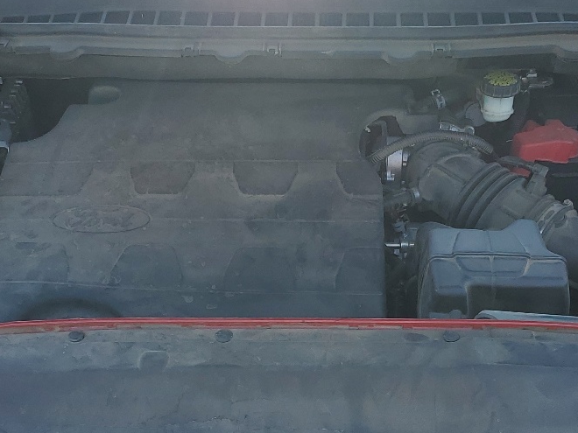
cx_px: 307
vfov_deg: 23.2
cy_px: 297
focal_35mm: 63
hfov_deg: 30.7
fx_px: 1052
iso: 50
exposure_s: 1/667
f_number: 1.5
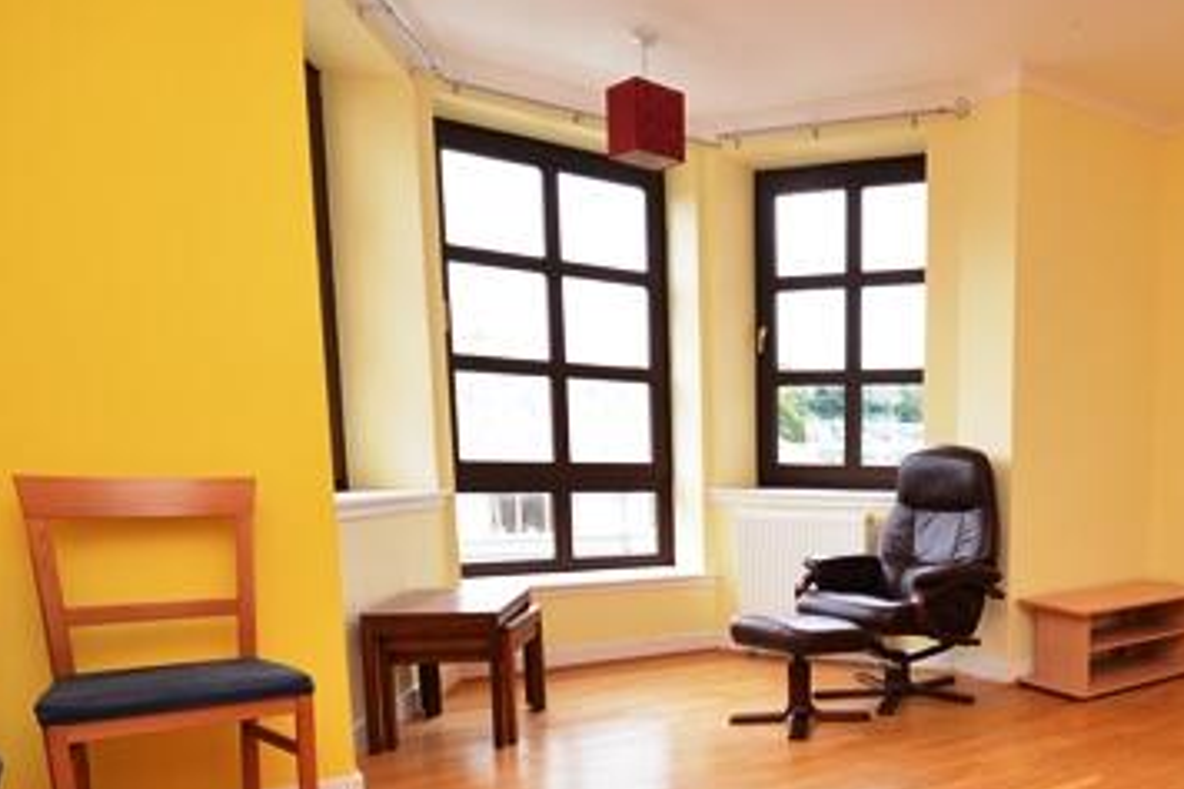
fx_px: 888
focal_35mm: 27
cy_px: 593
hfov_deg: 61.6
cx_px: 955
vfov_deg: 46.2
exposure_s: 1/60
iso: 720
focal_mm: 10
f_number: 8
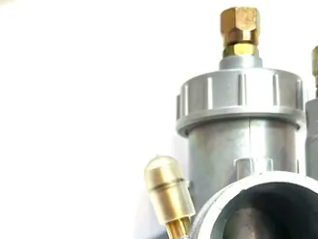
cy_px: 240
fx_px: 717
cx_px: 98
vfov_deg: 18.4
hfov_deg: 24.8
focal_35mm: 78
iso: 32
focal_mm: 5.1
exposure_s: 1/244
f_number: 1.6
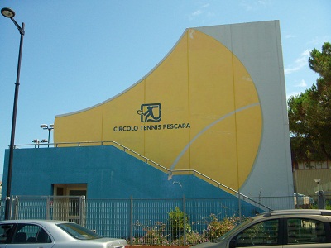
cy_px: 124
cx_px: 166
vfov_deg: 37.7
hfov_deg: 49.0
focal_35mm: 38
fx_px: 363
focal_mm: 6.4
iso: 200
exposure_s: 1/1000
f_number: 5.7
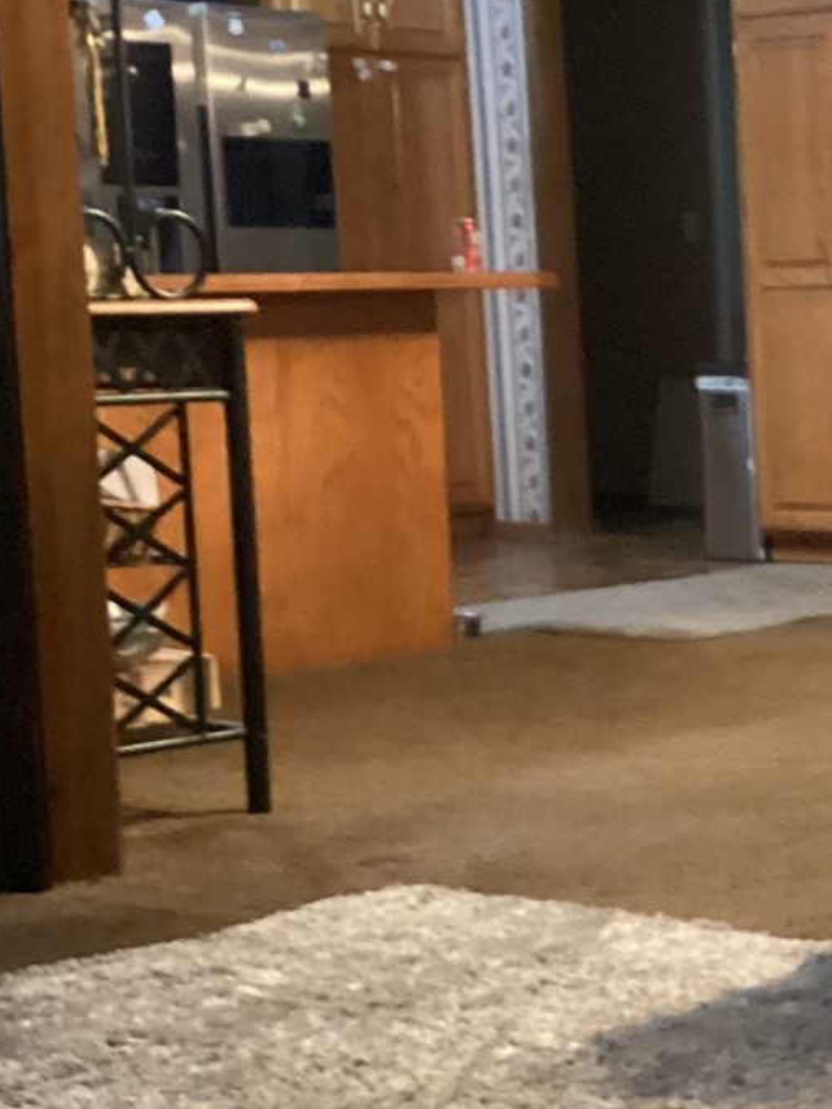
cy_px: 623
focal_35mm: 88
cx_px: 1081
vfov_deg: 22.2
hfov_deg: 15.9
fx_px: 2820
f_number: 2.4
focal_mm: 3.3
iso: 640
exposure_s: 1/24
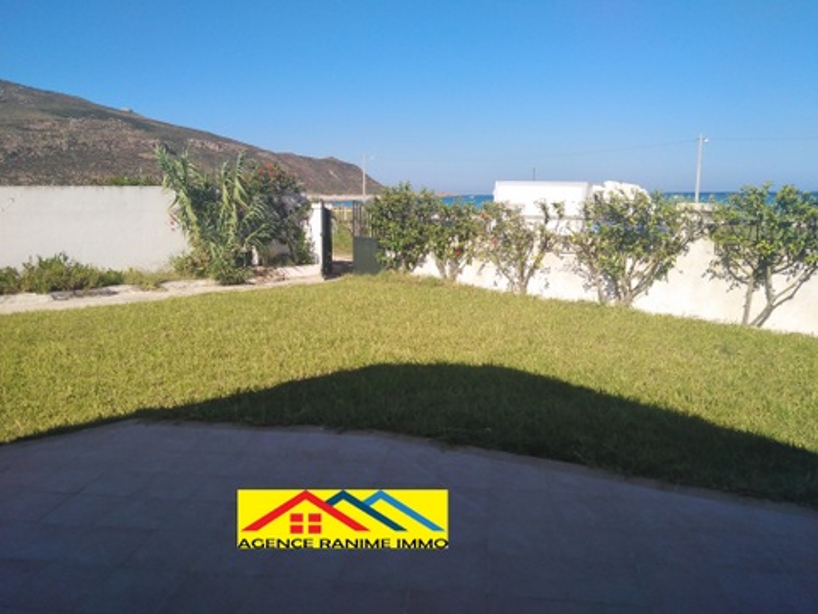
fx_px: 614
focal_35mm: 26
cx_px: 409
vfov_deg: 53.1
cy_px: 307
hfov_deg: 67.3
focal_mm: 3.59
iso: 101
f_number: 1.8
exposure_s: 1/2228
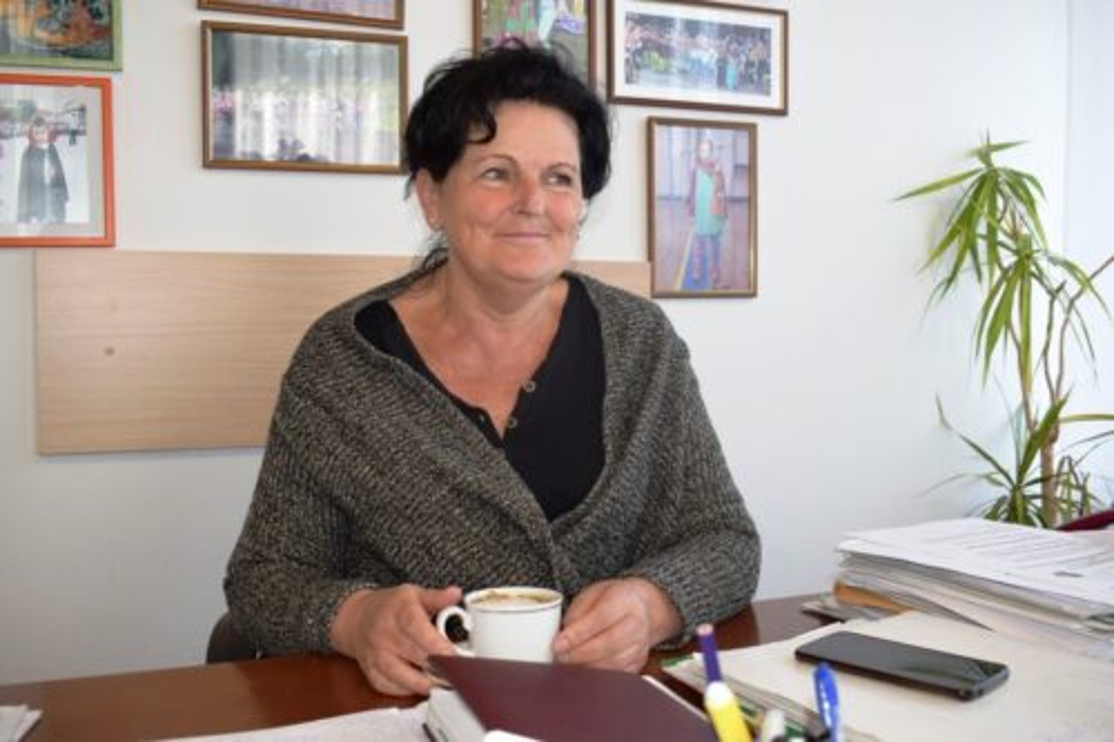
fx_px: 1114
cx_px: 557
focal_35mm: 36
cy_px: 371
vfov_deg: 36.8
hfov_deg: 53.1
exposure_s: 1/125
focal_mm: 24
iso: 800
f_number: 5.6
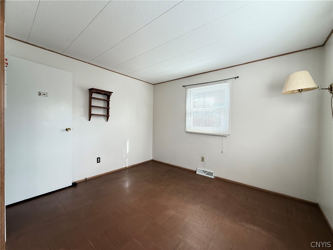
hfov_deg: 102.1
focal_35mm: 14
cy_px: 125
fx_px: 135
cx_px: 166
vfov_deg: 85.7
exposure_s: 1/120
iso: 125
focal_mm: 2.22
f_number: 2.2
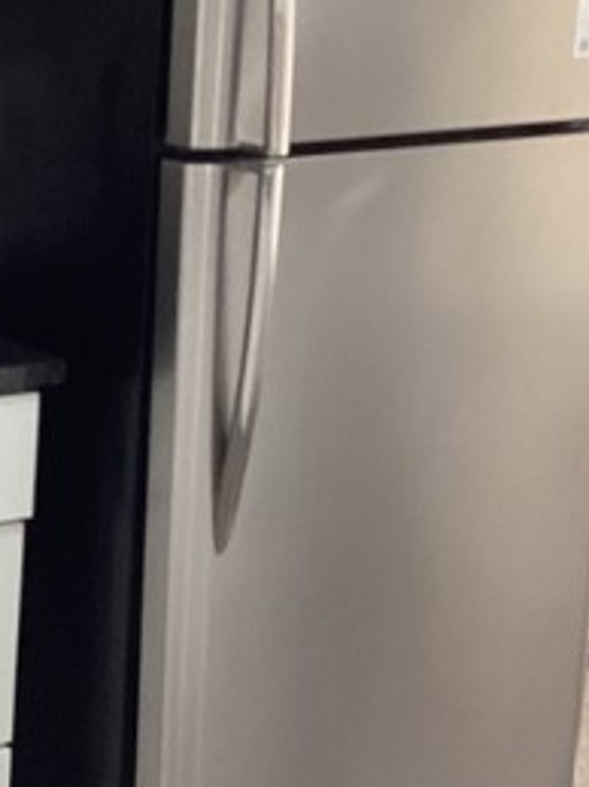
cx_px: -182
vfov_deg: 21.3
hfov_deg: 15.3
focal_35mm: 92
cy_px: 310
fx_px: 2089
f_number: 2.4
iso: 160
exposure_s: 1/60
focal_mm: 3.3
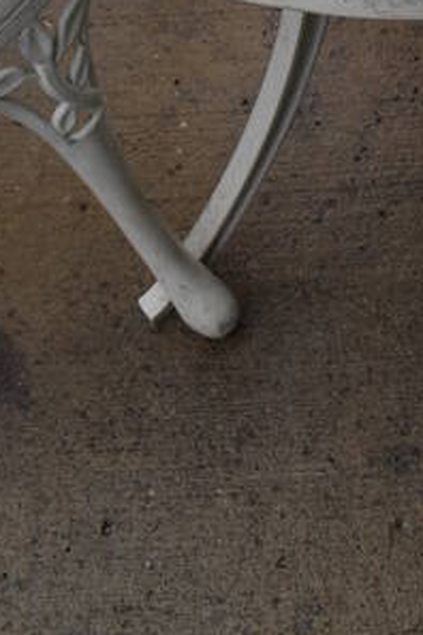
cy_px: -281
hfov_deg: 16.1
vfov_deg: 21.2
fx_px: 1463
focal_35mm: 83
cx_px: 417
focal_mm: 18
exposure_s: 1/400
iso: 200
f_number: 8
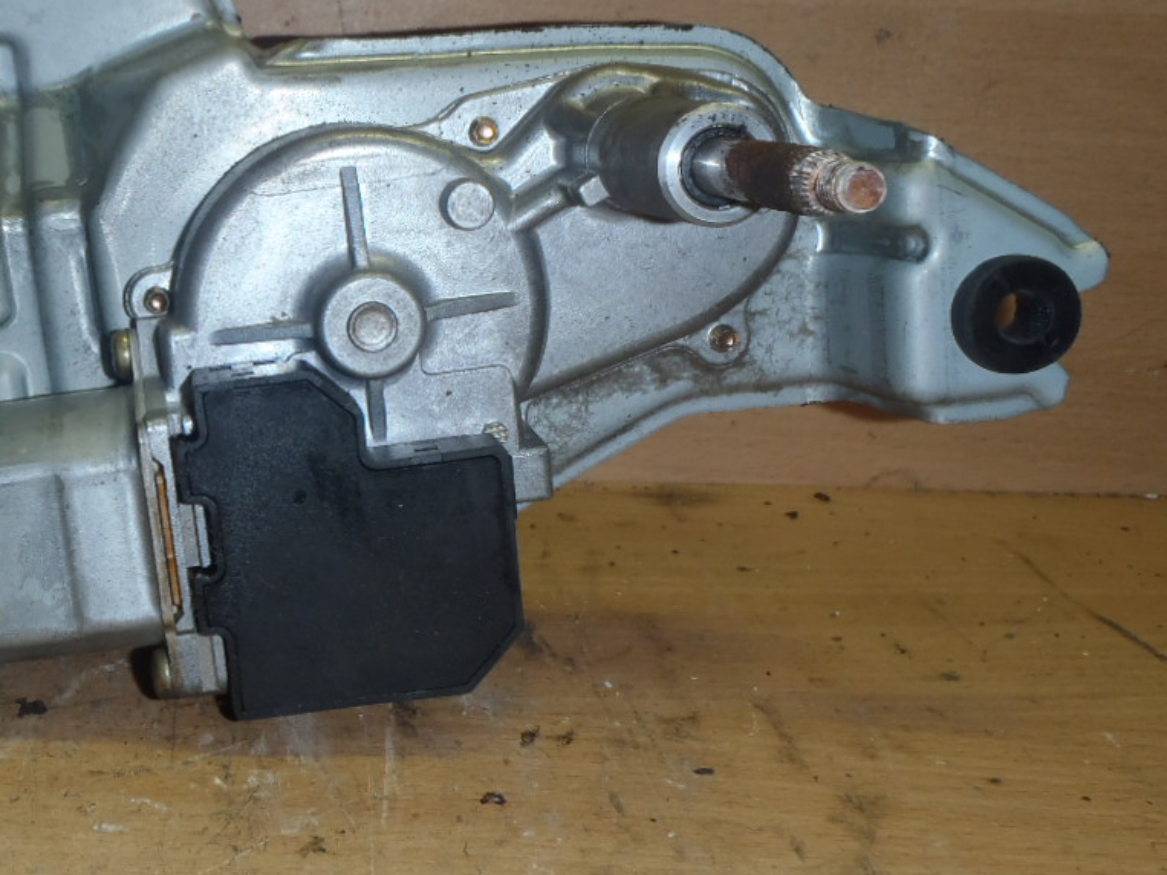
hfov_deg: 38.6
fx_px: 1584
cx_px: 196
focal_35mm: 47
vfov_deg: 30.8
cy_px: 382
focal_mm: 5
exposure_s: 1/30
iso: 100
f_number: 3.9
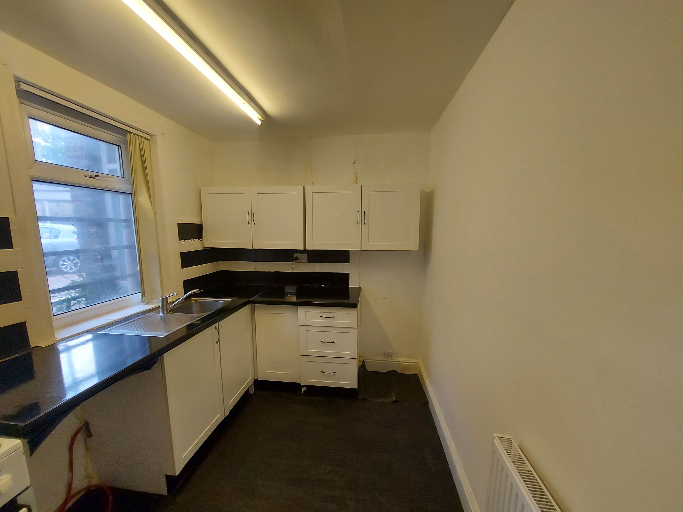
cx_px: 342
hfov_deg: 106.2
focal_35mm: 13
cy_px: 256
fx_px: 256
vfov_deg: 89.9
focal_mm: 1.74
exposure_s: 1/50
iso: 200
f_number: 2.2
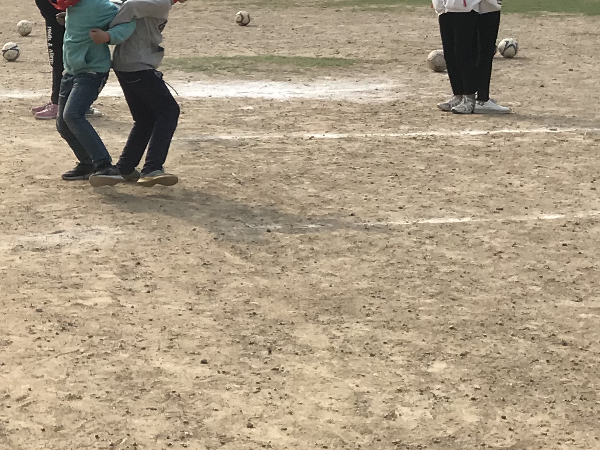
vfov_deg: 16.2
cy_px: 37
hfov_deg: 20.7
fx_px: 1560
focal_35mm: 90
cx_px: -60
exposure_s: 1/2994
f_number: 1.8
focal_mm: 3.99
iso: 20
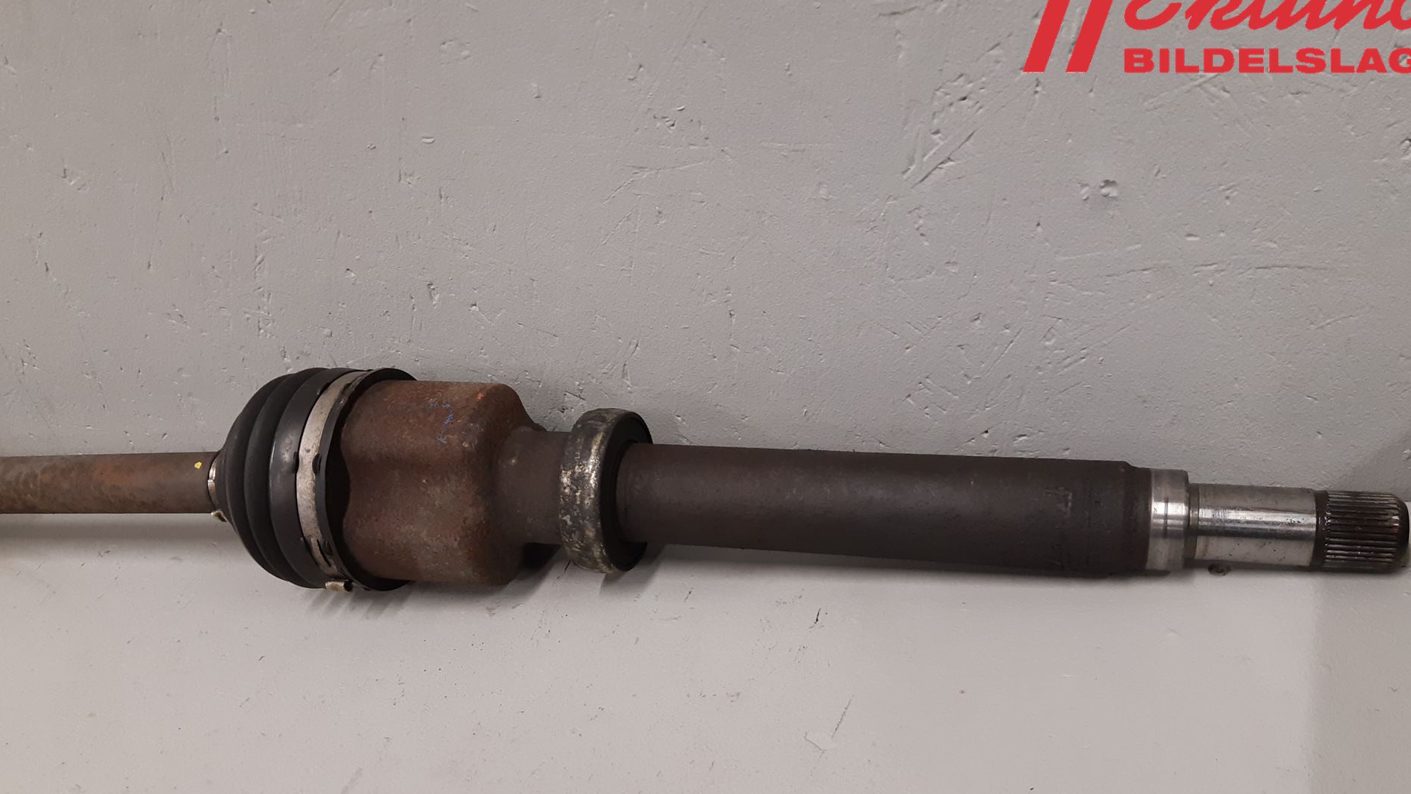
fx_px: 1160
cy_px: 524
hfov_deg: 62.6
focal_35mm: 31
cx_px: 713
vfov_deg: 37.4
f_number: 1.7
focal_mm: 3.93
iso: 160
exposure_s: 1/50
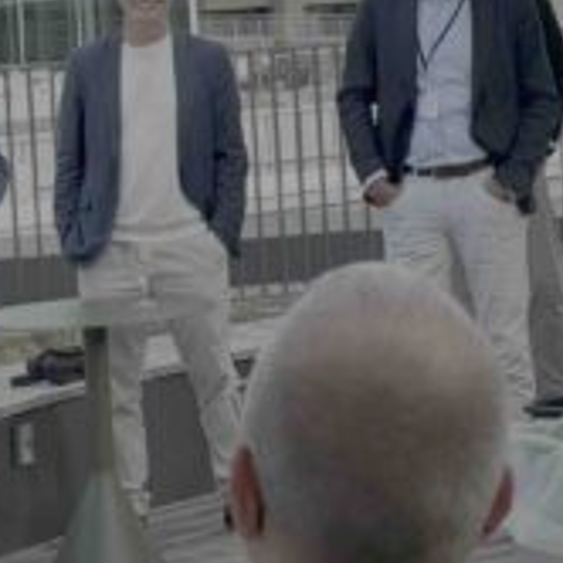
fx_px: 3607
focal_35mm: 196
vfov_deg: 8.8
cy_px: -115
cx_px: 383
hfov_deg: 8.9
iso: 80
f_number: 1.78
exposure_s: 1/1883
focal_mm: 6.76
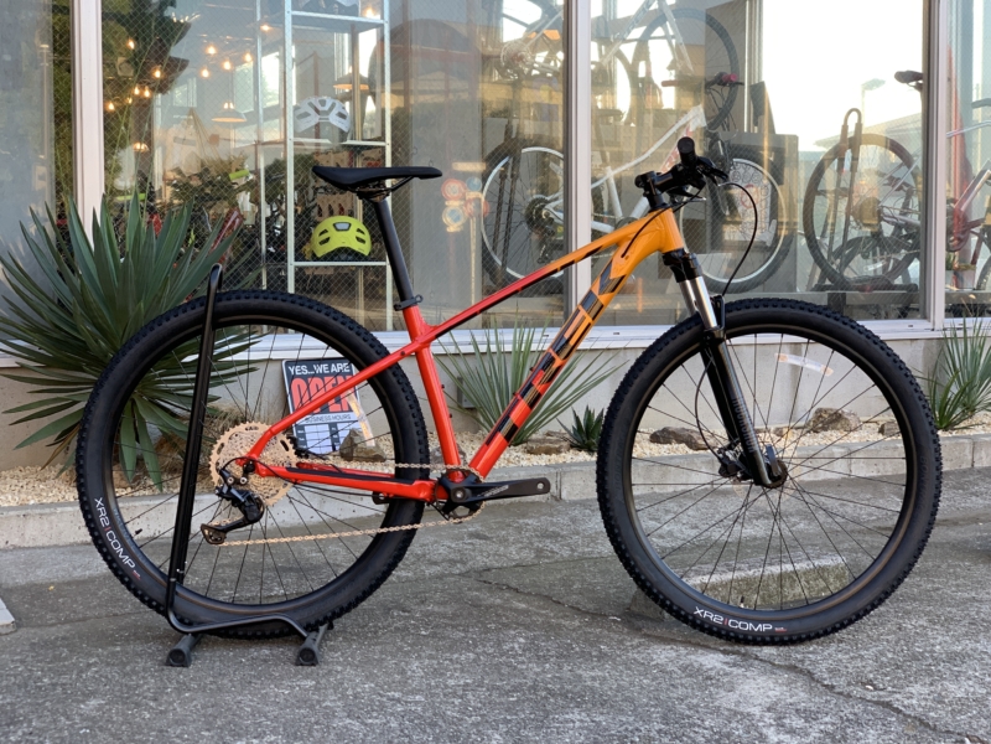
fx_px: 1489
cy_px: 372
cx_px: 496
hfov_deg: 36.8
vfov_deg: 28.0
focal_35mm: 52
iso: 50
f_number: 2.4
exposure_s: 1/122
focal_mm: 6
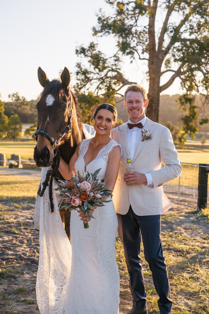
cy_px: 157
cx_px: 104
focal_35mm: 53
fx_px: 462
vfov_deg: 37.5
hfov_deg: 25.5
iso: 160
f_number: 2.8
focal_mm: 35
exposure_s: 1/800
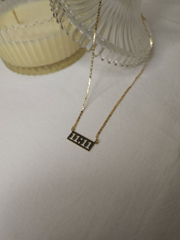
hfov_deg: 58.9
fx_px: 159
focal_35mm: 23
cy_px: 120
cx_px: 90
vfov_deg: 73.9
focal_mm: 5.4
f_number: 1.8
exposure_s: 1/30
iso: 50
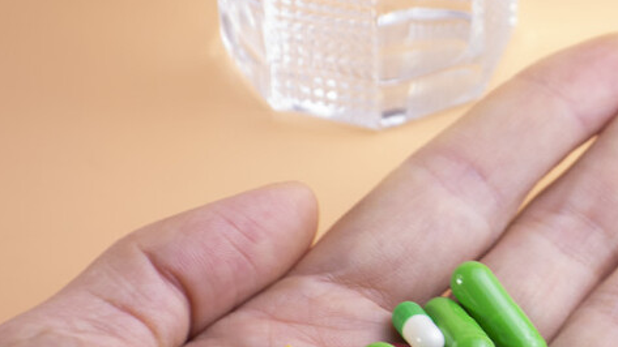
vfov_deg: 4.6
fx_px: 4359
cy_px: 128
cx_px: 601
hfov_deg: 8.1
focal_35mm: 266
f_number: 5.6
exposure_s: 1/25
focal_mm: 37.1
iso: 100
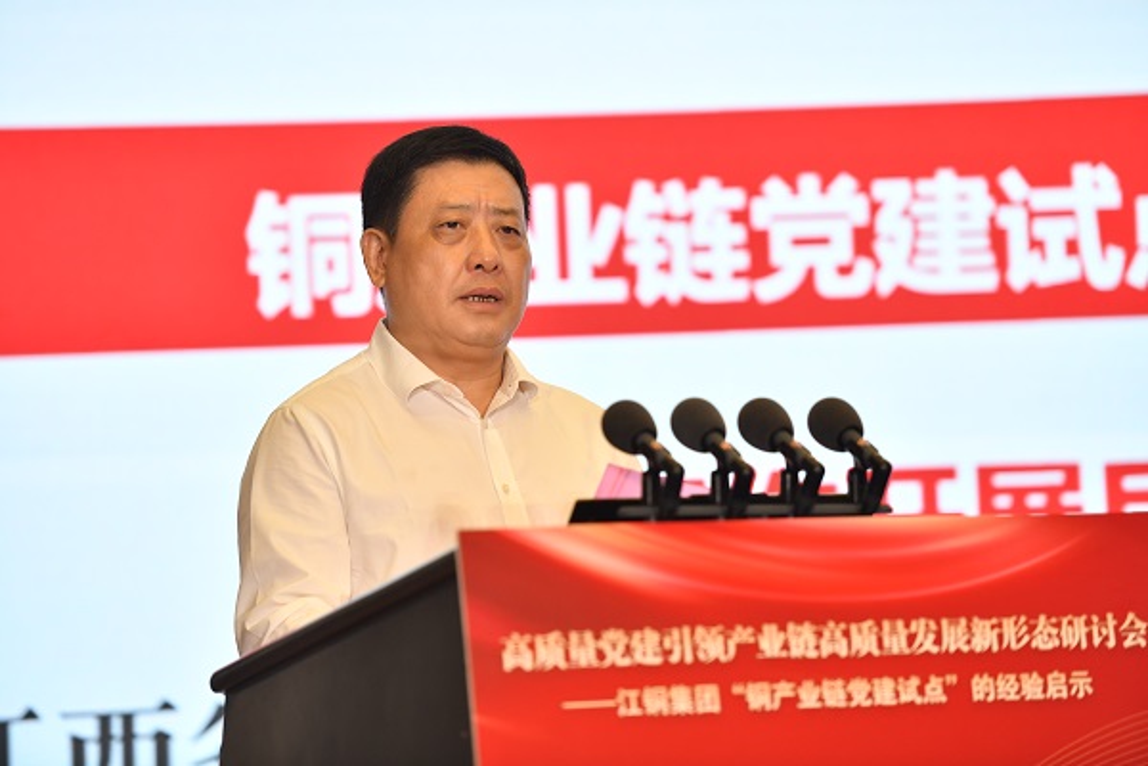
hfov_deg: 12.8
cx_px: 574
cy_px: 383
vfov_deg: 8.6
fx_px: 5102
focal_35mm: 160
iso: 1000
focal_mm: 160
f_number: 2.8
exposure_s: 1/250
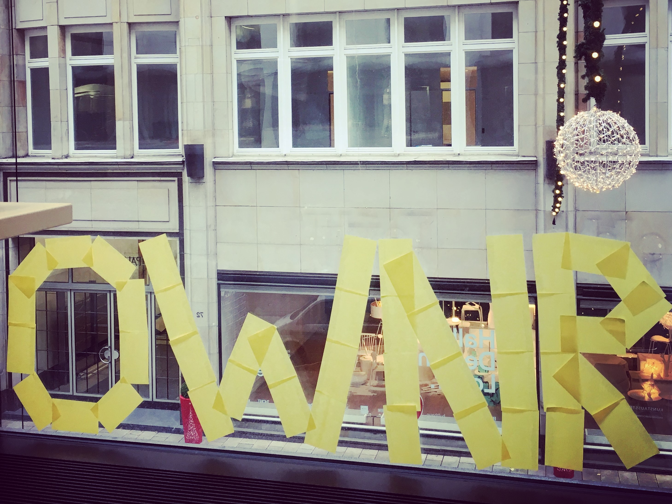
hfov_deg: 61.6
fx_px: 563
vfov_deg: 48.2
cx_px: 336
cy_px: 252
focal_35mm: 29
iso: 25
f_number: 2.2
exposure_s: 1/33
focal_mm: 4.15
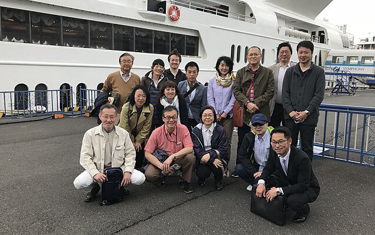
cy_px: 118
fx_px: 307
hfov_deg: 62.9
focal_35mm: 30
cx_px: 188
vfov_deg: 41.9
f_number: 1.8
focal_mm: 3.99
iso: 20
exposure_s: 1/699
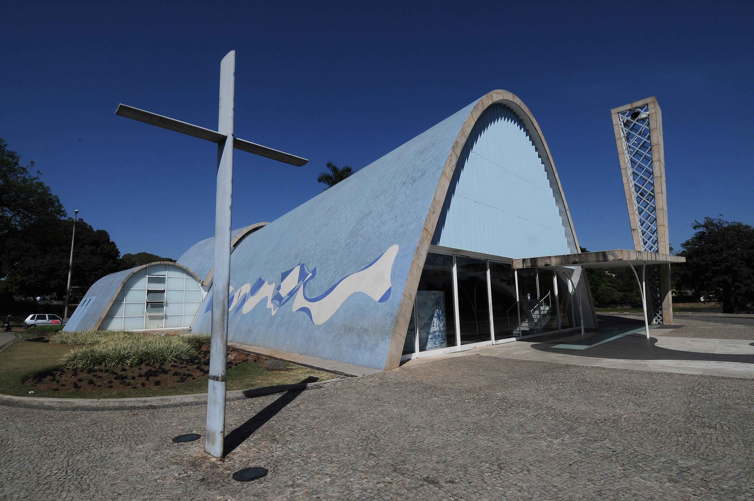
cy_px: 250
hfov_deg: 90.1
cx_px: 377
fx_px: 377
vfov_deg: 67.2
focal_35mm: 18
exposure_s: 1/400
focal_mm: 12
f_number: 20
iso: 200
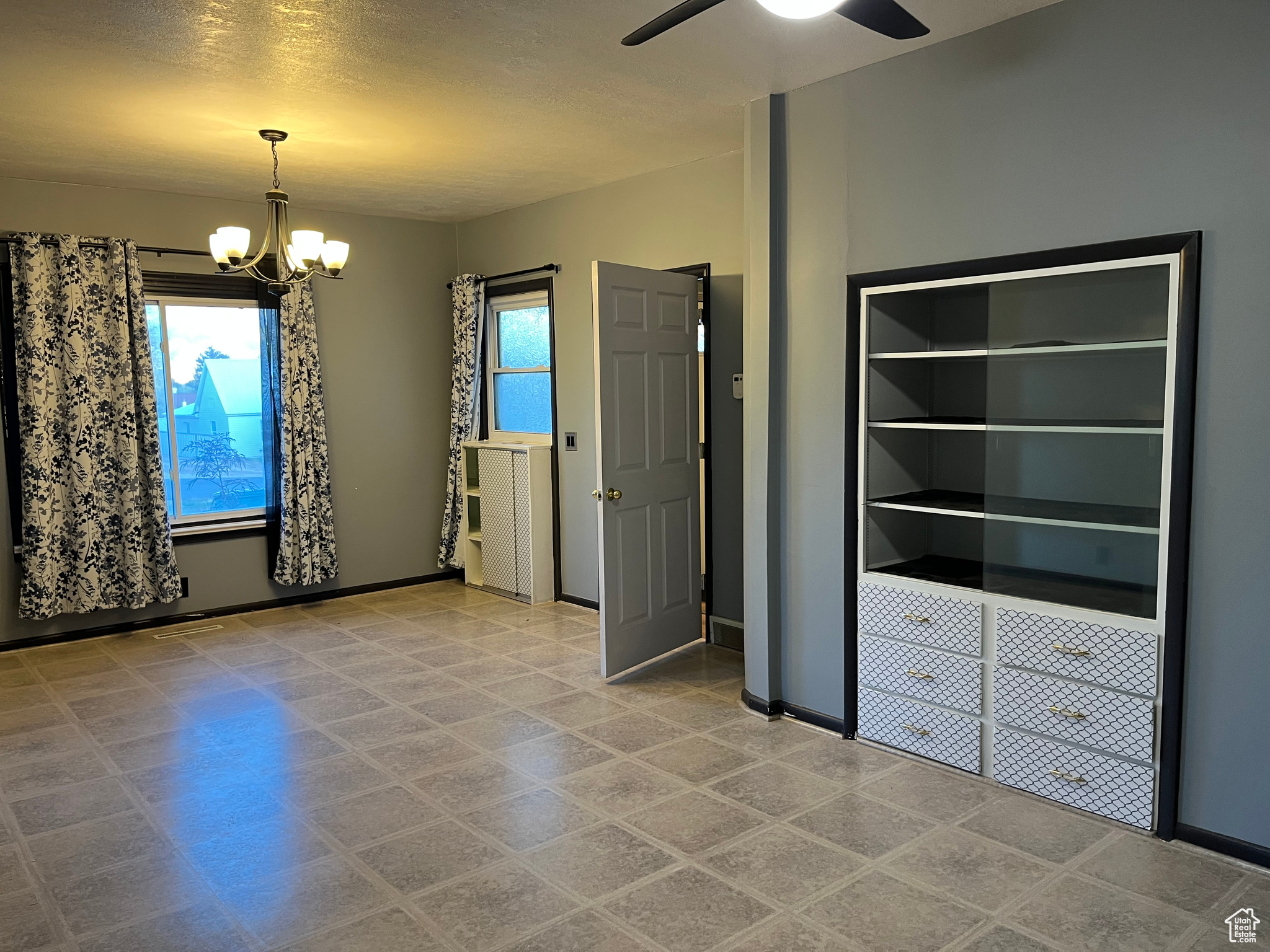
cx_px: 635
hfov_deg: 67.3
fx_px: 954
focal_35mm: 26
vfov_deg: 53.1
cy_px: 476
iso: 125
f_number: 1.6
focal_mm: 5.1
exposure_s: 1/60
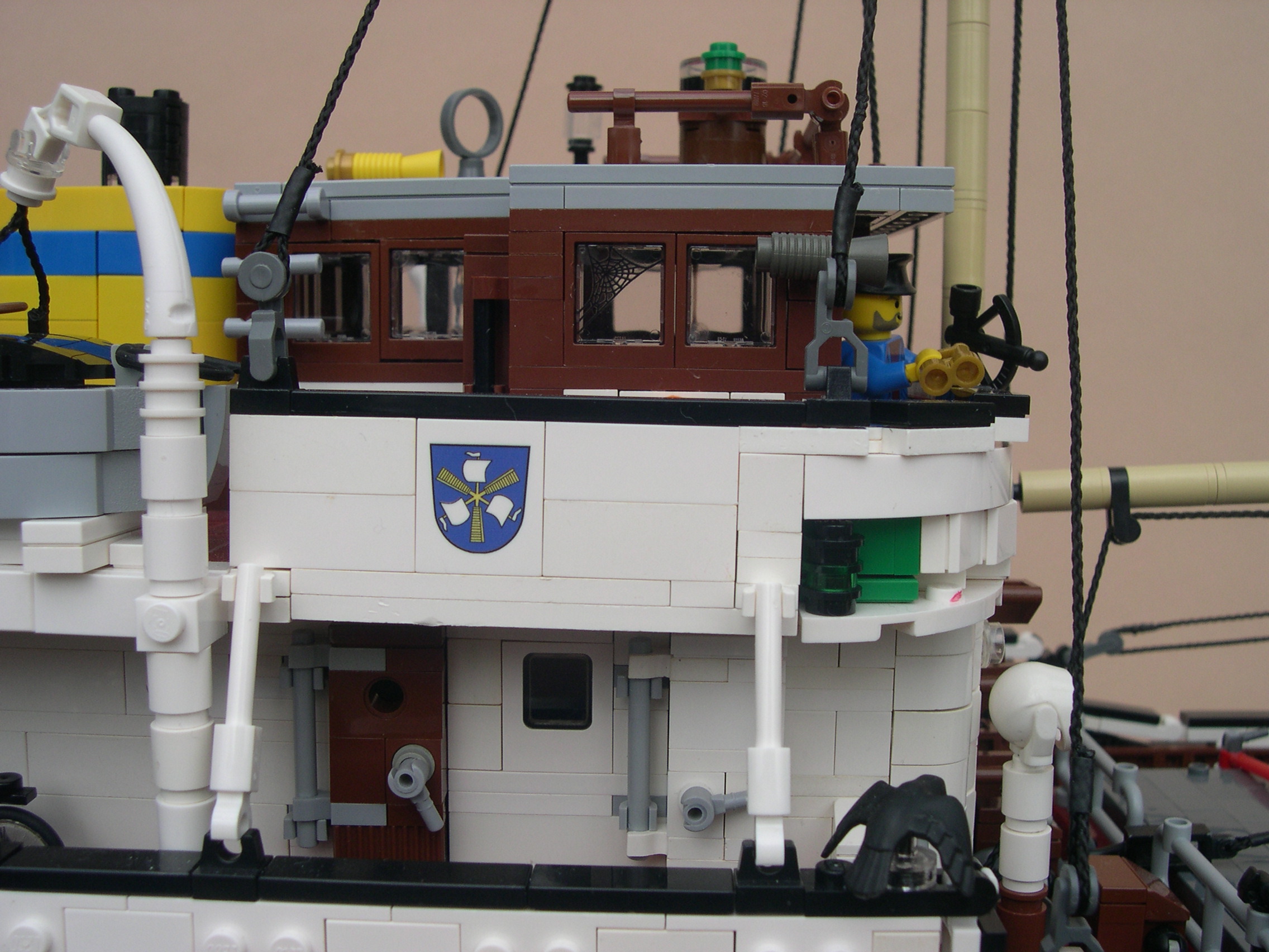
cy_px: 476
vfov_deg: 37.7
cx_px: 634
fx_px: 1393
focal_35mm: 38
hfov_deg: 49.0
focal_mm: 8
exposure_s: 1/171
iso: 100
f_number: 7.6
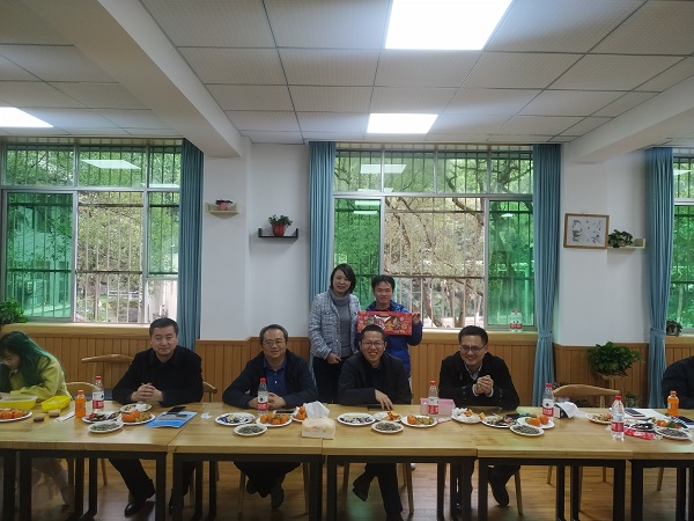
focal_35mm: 24
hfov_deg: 71.6
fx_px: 481
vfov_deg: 56.8
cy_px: 260
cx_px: 347
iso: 320
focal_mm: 3.94
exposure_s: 1/100
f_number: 1.9
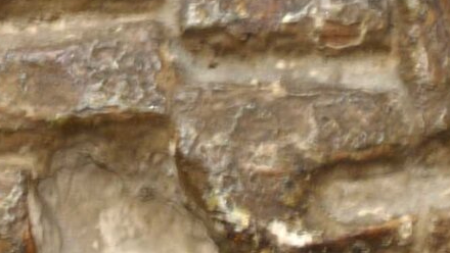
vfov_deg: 5.0
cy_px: -259
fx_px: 2841
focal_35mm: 238
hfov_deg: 9.0
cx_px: 38
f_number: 4.2
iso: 200
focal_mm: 26
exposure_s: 1/8
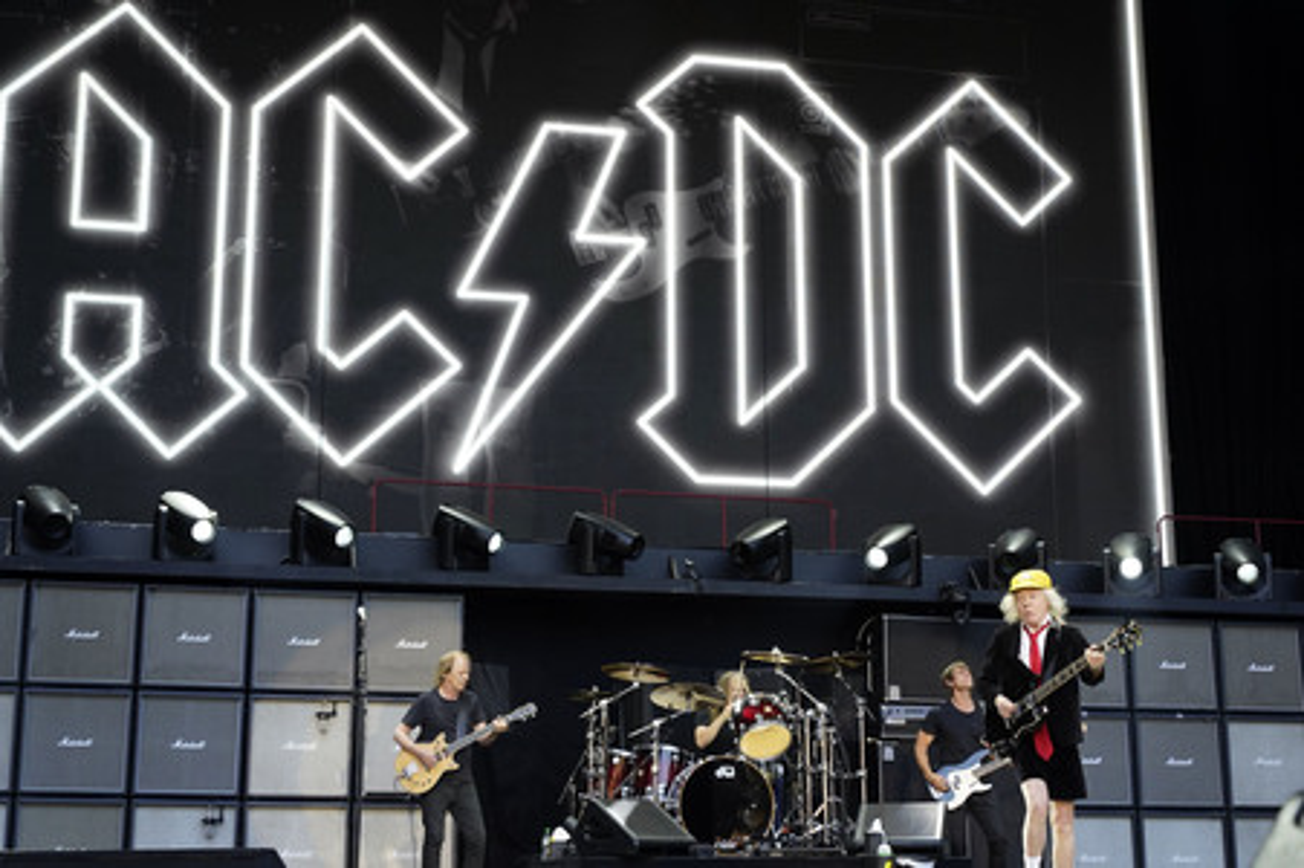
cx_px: 652
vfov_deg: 27.0
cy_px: 434
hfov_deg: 39.6
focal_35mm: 50
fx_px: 1810
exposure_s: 1/400
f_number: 5
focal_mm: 50
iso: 1600
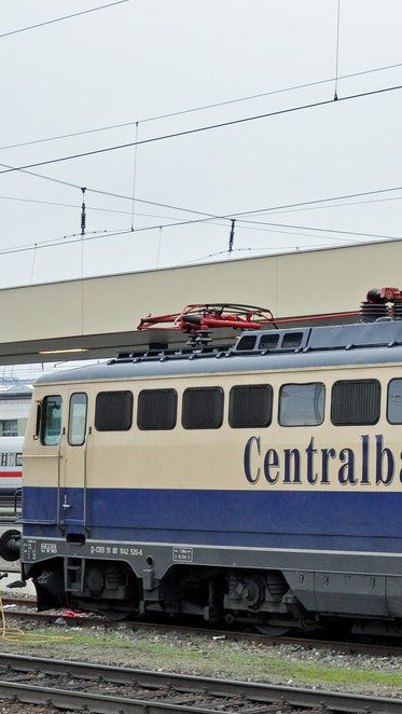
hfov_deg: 12.9
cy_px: 372
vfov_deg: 23.4
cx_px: 510
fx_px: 1722
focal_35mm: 91
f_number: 5.6
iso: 800
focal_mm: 32
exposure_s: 1/125
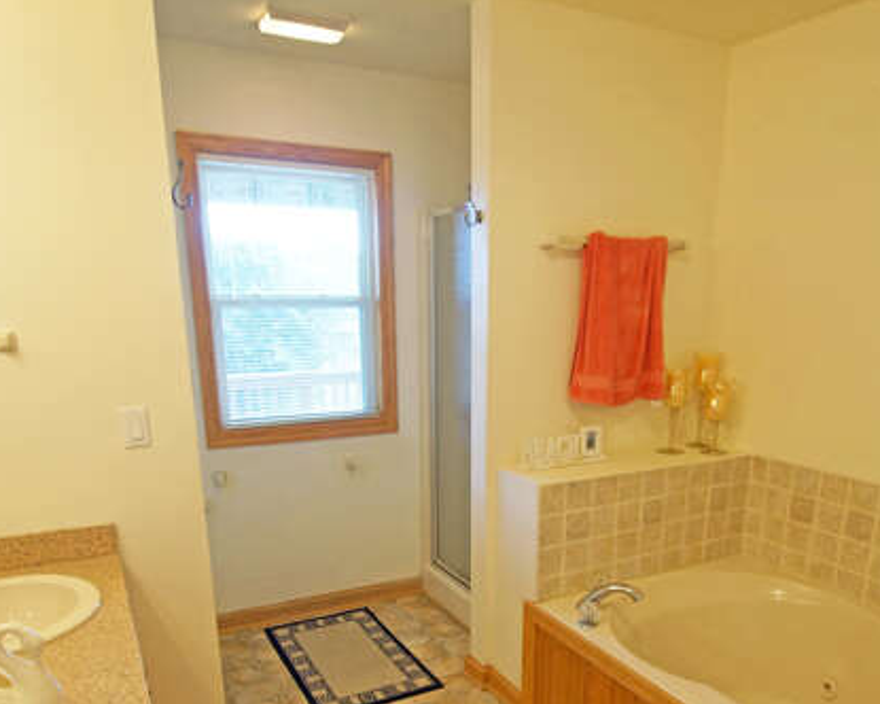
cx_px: 481
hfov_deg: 65.9
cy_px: 486
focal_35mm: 26
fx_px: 677
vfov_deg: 53.5
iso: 400
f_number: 4
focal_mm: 10
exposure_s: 1/60
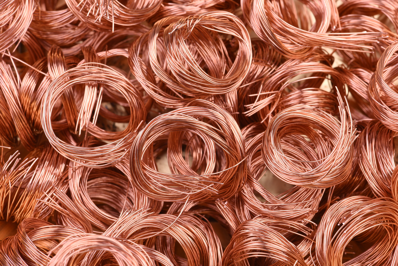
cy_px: 133
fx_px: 1161
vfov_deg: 13.1
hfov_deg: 19.4
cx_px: 199
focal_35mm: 105
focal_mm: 105
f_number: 22
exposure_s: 1/60
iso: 63
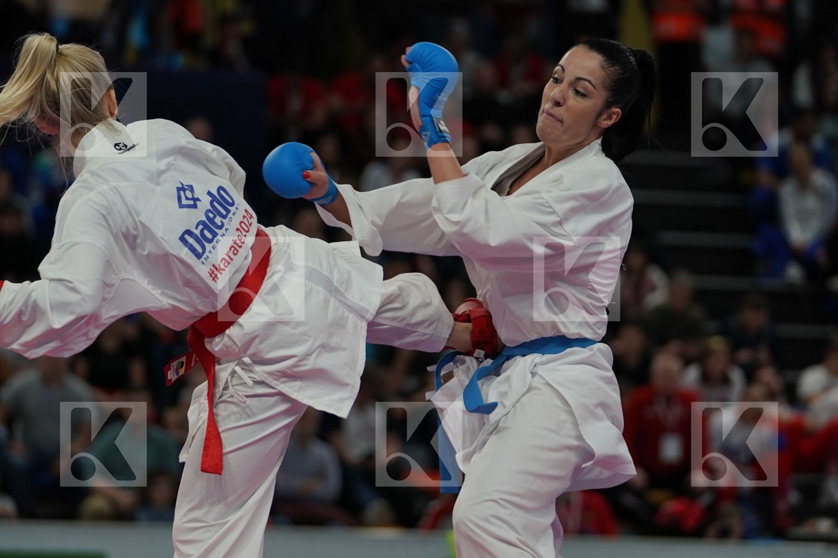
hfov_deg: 10.7
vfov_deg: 7.1
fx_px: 4492
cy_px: 279
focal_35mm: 193
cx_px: 419
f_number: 2.8
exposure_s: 1/1000
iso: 800
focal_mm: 129
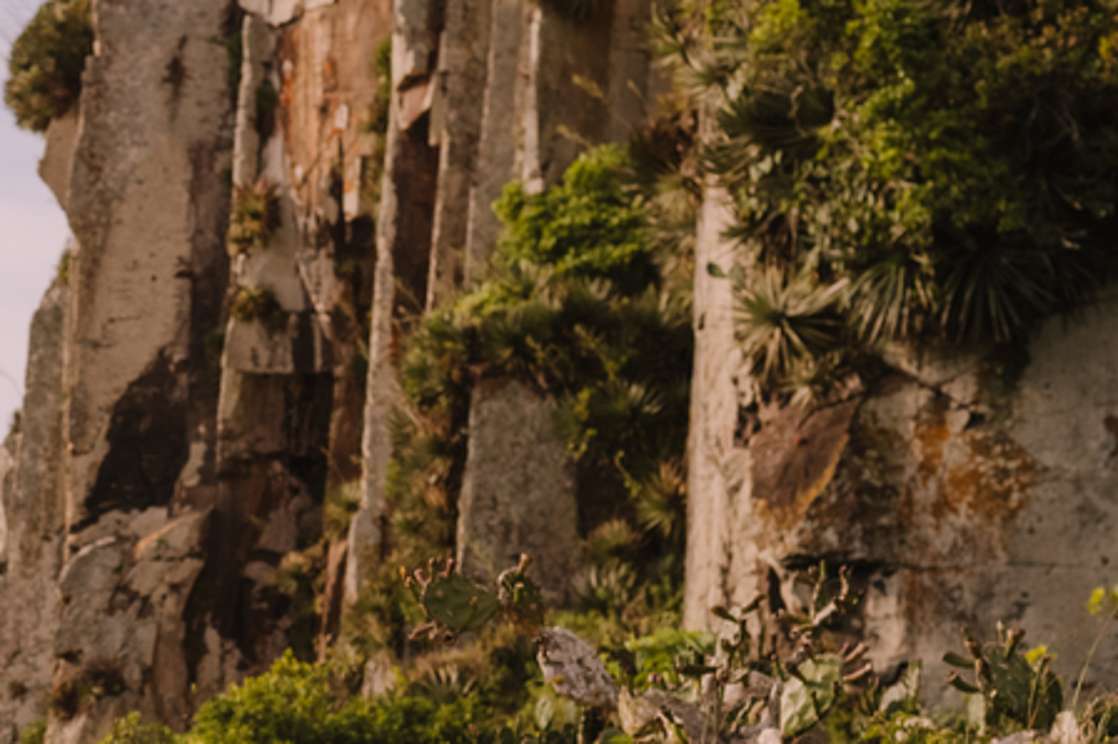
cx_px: -147
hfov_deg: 14.9
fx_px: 4158
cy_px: 677
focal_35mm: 134
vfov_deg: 10.2
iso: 320
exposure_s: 1/1600
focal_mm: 50
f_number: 5
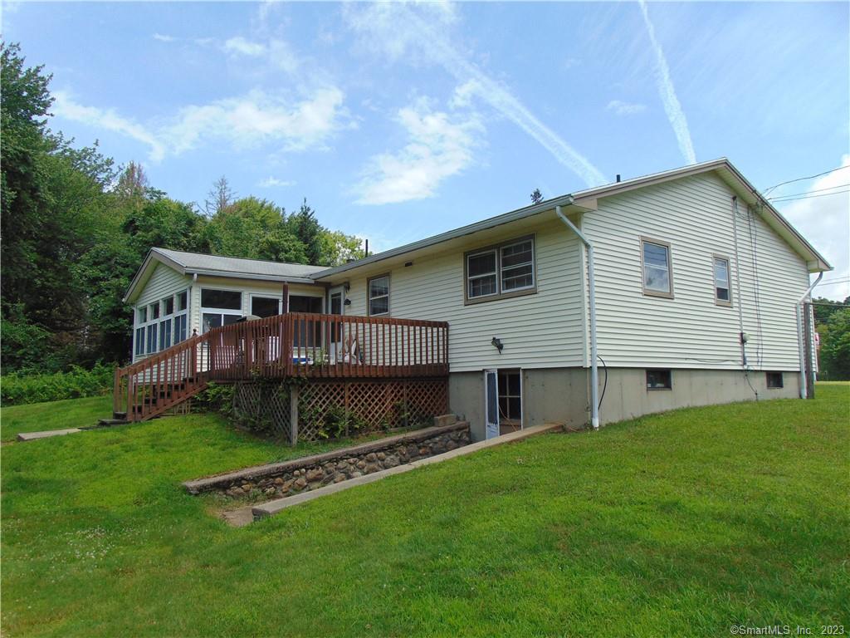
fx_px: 614
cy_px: 319
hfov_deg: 69.4
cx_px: 425
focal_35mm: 25
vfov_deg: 54.9
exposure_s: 1/500
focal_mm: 4.5
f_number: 3
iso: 80
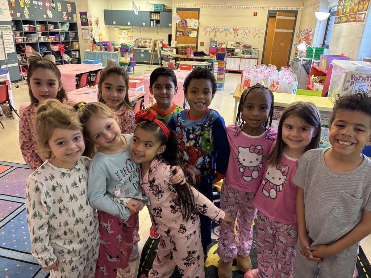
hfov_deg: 67.3
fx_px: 279
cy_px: 139
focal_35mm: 26
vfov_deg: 53.1
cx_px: 186
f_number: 1.6
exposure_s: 1/60
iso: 400
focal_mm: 5.96
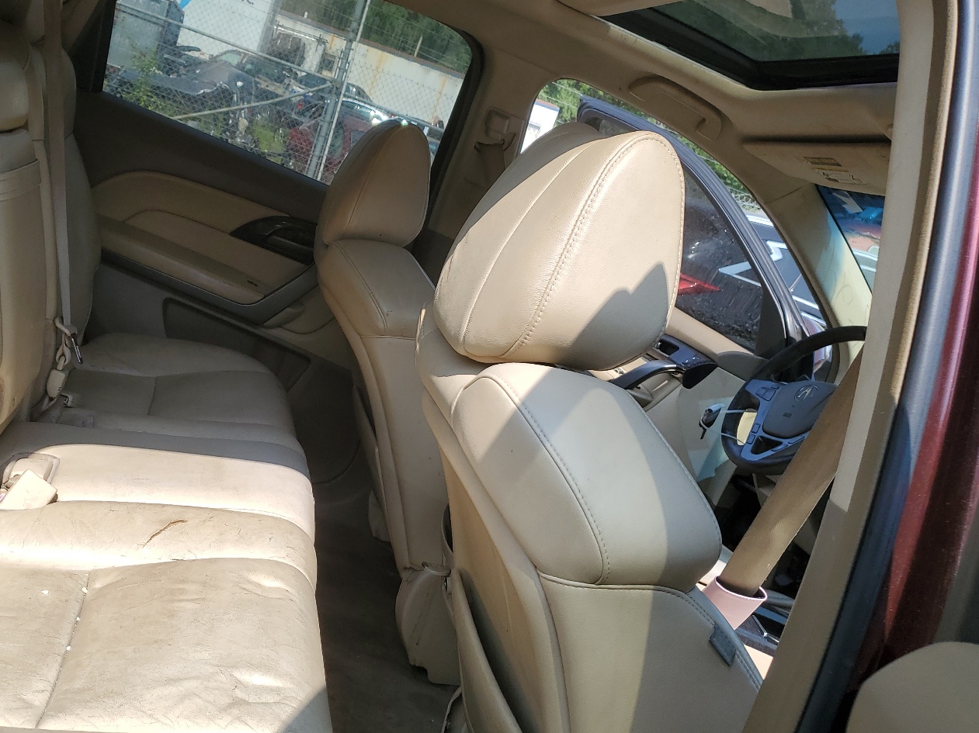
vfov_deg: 42.9
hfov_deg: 54.7
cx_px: 368
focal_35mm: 33
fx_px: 933
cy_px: 372
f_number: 1.5
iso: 50
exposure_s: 1/1667
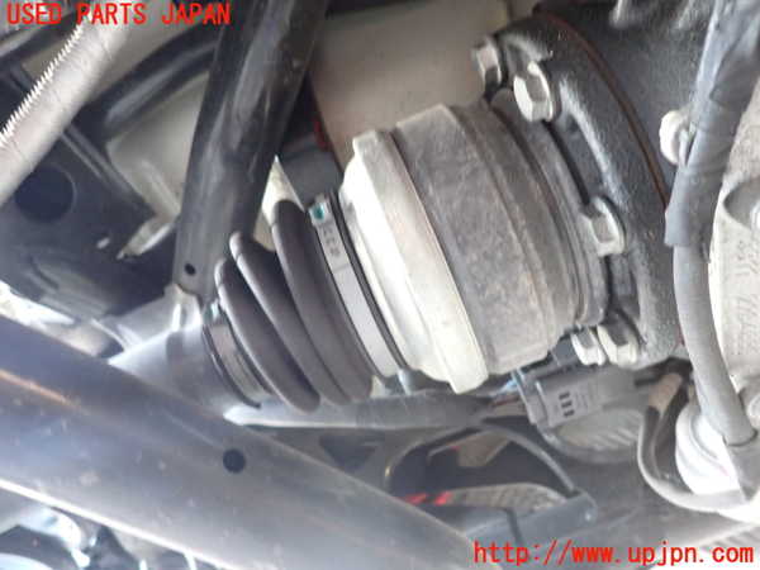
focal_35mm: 25
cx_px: 380
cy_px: 285
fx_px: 549
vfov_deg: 54.9
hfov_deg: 69.4
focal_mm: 4.5
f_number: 2
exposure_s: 1/25
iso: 800
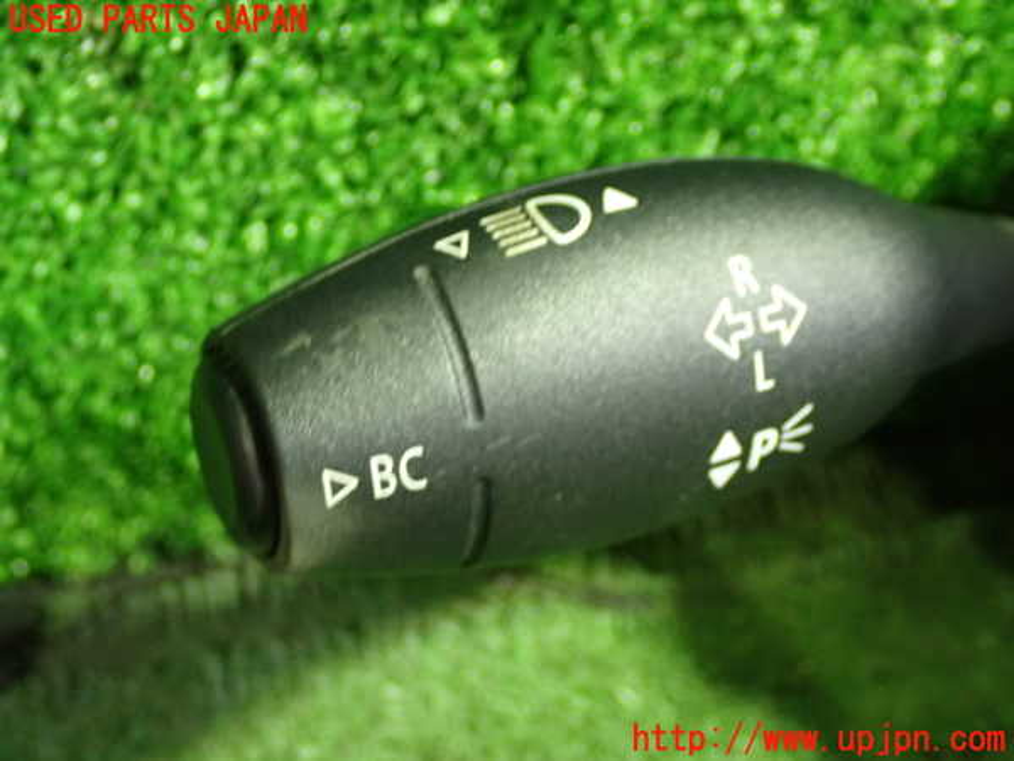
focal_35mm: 54
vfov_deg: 27.0
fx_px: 1582
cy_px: 380
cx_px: 507
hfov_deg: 35.5
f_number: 3.3
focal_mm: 9.65
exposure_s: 1/15
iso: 800
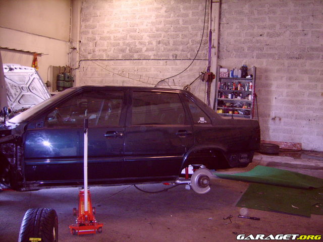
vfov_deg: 40.7
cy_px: 121
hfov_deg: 52.6
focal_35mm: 35
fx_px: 327
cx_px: 162
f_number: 2.8
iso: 282
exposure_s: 1/30
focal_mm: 5.95
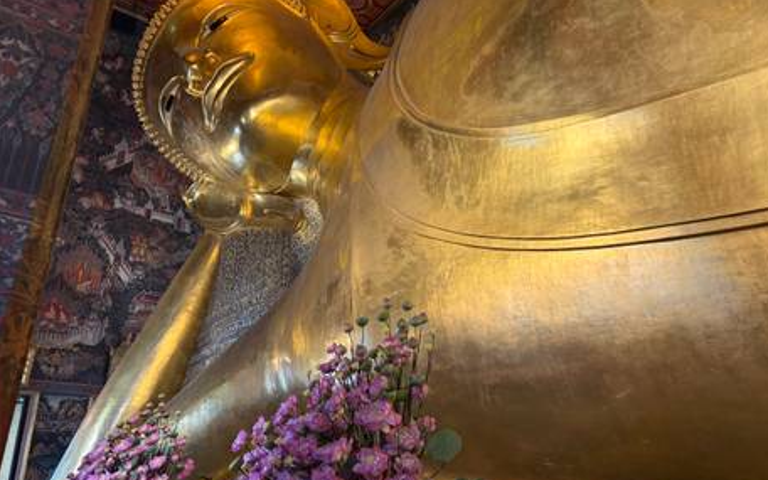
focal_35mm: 29
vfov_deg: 43.1
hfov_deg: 64.6
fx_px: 607
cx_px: 374
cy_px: 216
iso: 125
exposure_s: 1/100
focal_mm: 5.96
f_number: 1.6
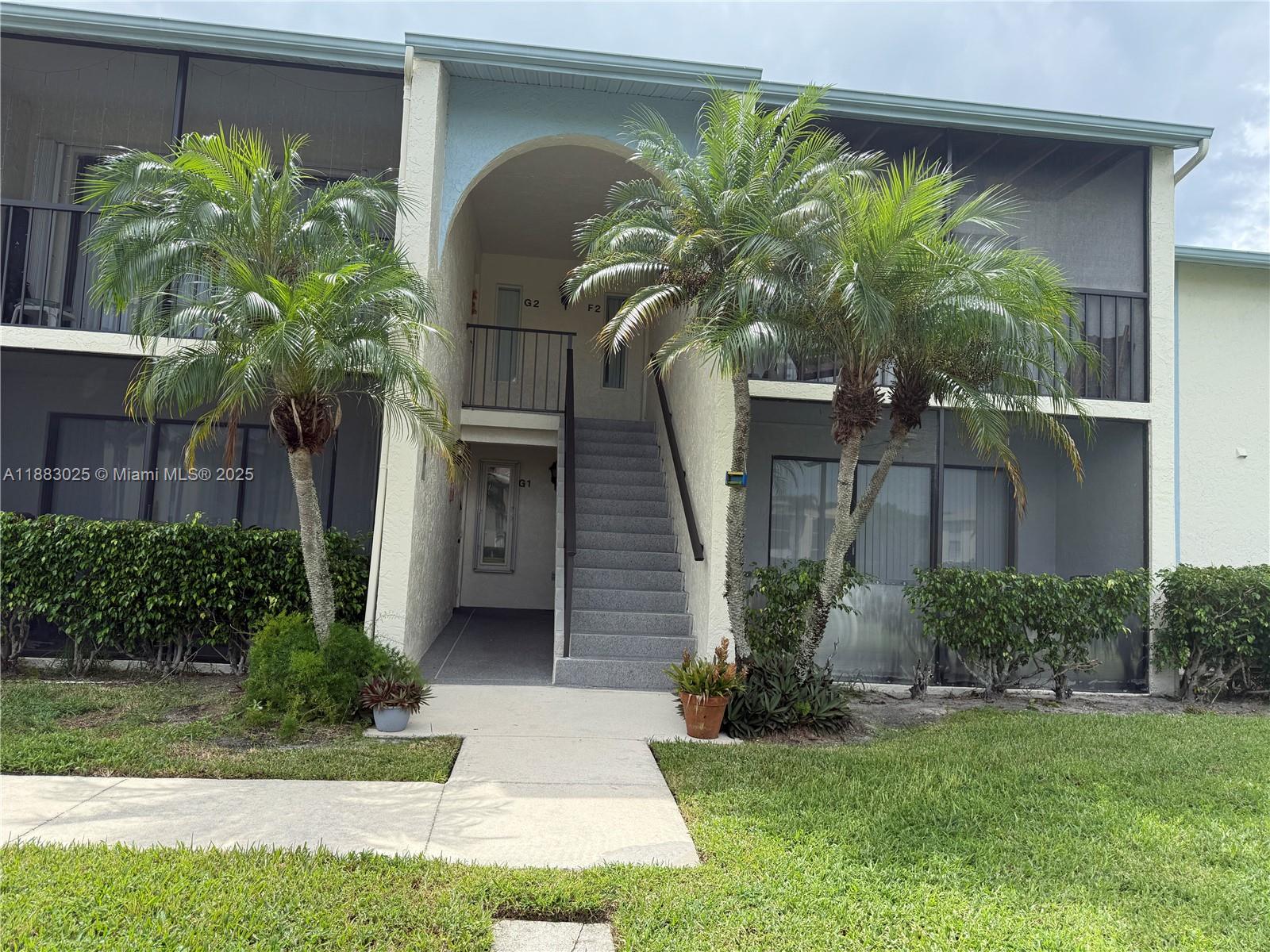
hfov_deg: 71.6
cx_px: 635
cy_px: 476
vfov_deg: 56.8
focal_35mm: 24
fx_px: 881
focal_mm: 6.76
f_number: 1.78
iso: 80
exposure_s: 1/2232
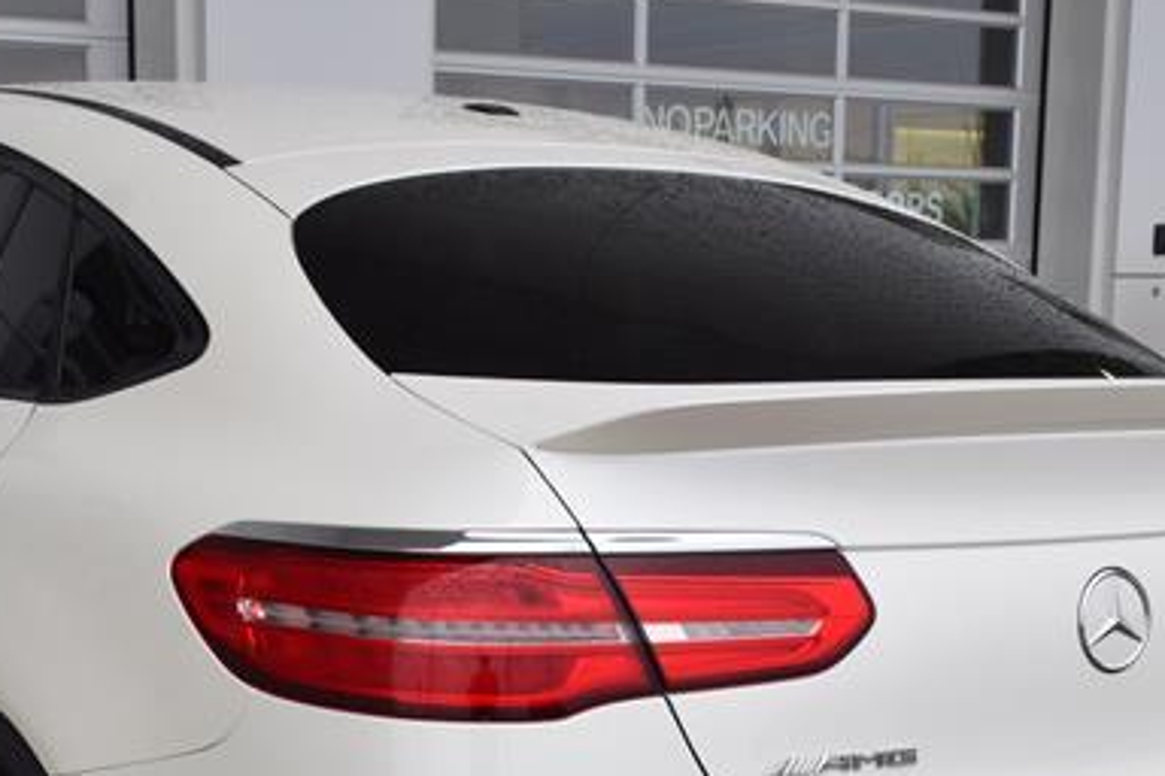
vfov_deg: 17.8
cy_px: 744
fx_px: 2427
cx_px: 446
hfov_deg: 26.9
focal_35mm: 75
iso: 400
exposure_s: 1/125
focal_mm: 24
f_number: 9
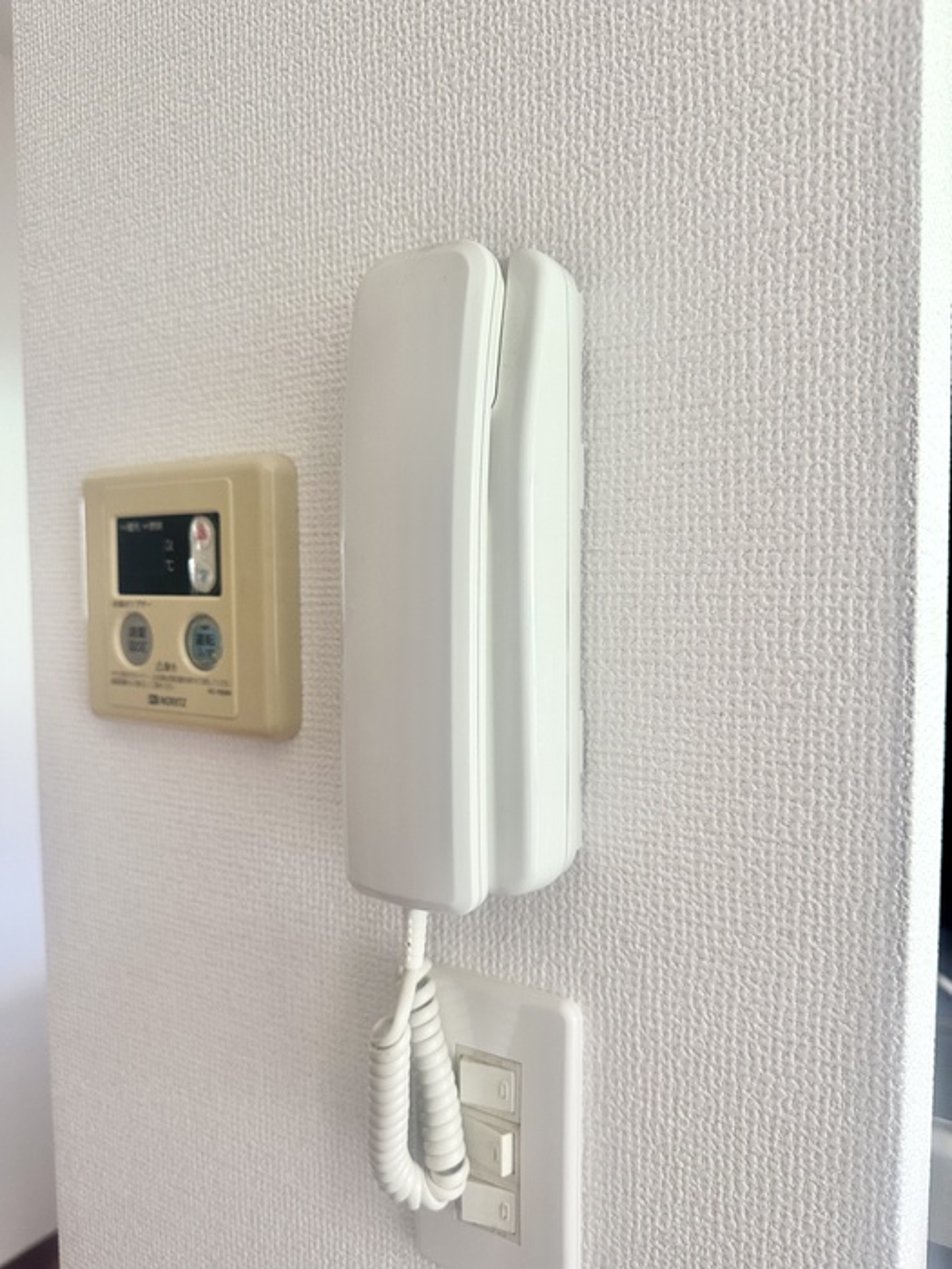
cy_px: 634
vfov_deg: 71.6
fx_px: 880
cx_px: 476
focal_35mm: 24
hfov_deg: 56.8
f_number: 1.78
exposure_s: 1/121
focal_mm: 6.86
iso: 200
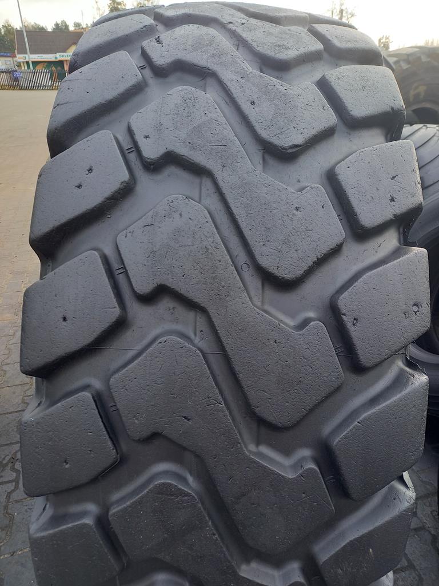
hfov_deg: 54.9
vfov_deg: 69.4
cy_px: 293
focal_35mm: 25
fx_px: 423
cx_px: 220
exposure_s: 1/100
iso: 64
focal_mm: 4.65
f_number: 1.8
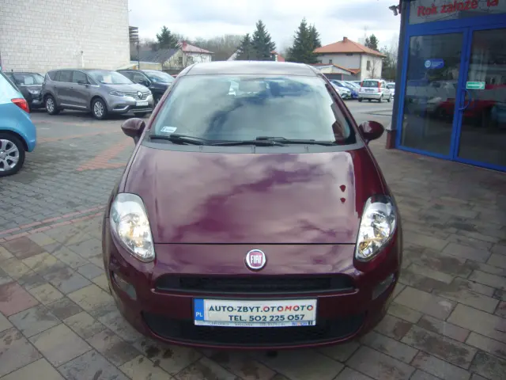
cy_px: 190
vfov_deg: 49.7
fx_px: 409
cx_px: 253
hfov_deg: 63.4
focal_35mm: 28
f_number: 2.8
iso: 80
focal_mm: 4.6
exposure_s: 1/250
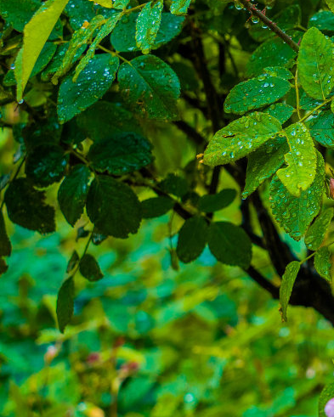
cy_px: 96
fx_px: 1927
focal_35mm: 156
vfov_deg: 12.3
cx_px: 666
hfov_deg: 9.3
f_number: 5
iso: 320
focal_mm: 51
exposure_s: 1/125
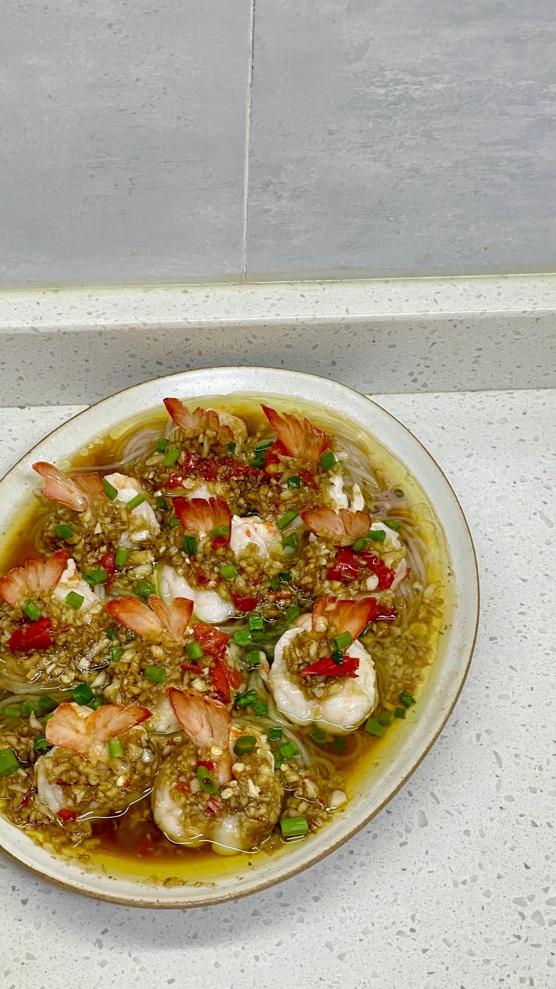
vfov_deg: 36.6
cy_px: 496
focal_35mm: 57
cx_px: 231
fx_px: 1494
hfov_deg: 21.1
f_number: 2
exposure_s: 1/117
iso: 200
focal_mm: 6
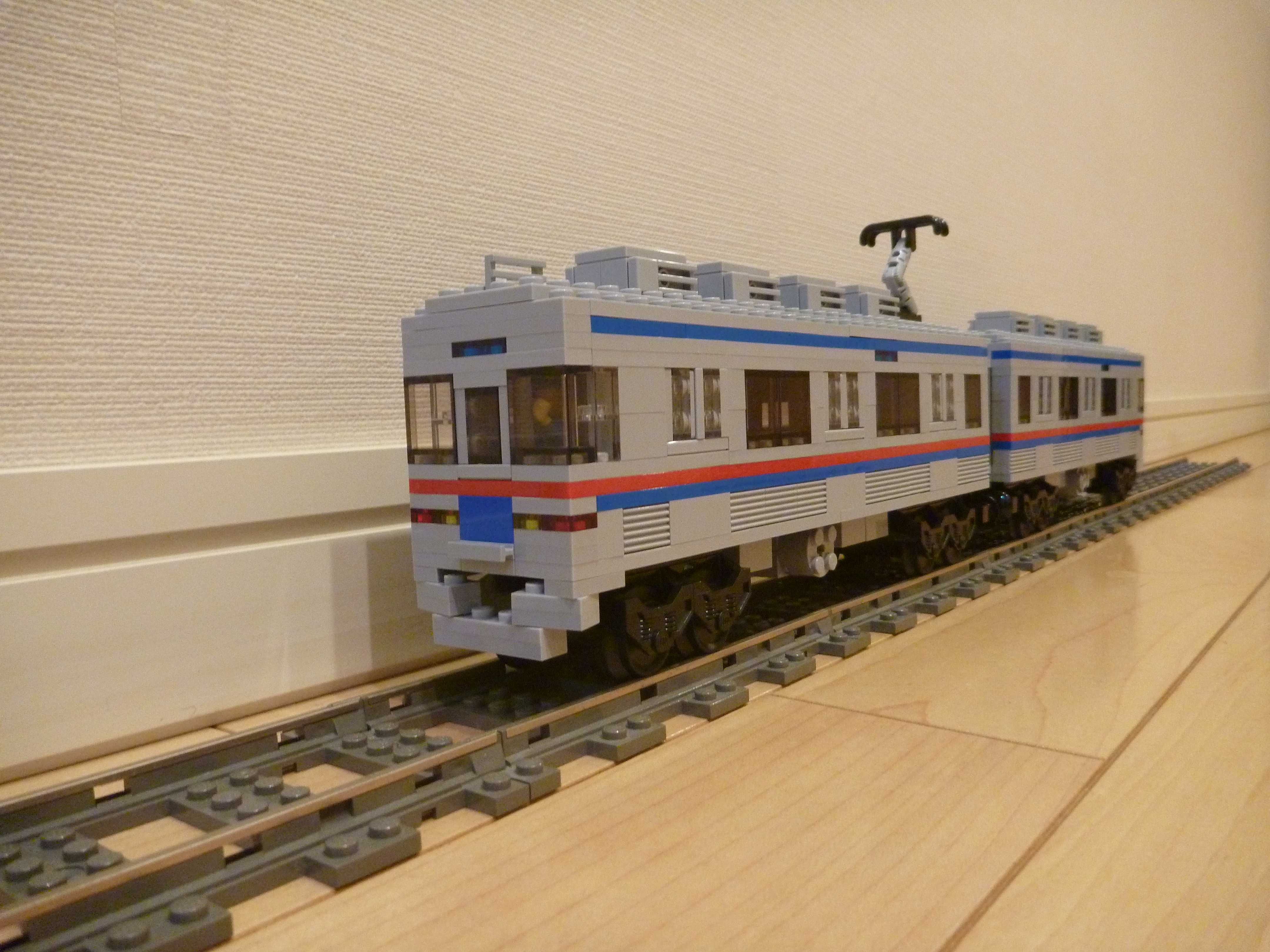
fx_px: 1027
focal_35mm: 28
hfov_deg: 63.4
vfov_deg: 49.7
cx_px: 635
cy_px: 476
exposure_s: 1/8
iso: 400
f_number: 3.3
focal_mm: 4.9
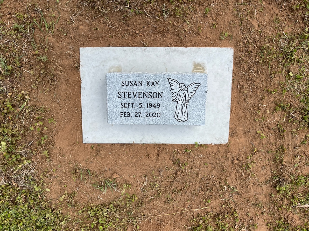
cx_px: 154
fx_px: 232
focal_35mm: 26
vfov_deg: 53.1
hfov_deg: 67.3
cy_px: 116
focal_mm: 5.1
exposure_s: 1/3215
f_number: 1.6
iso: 50
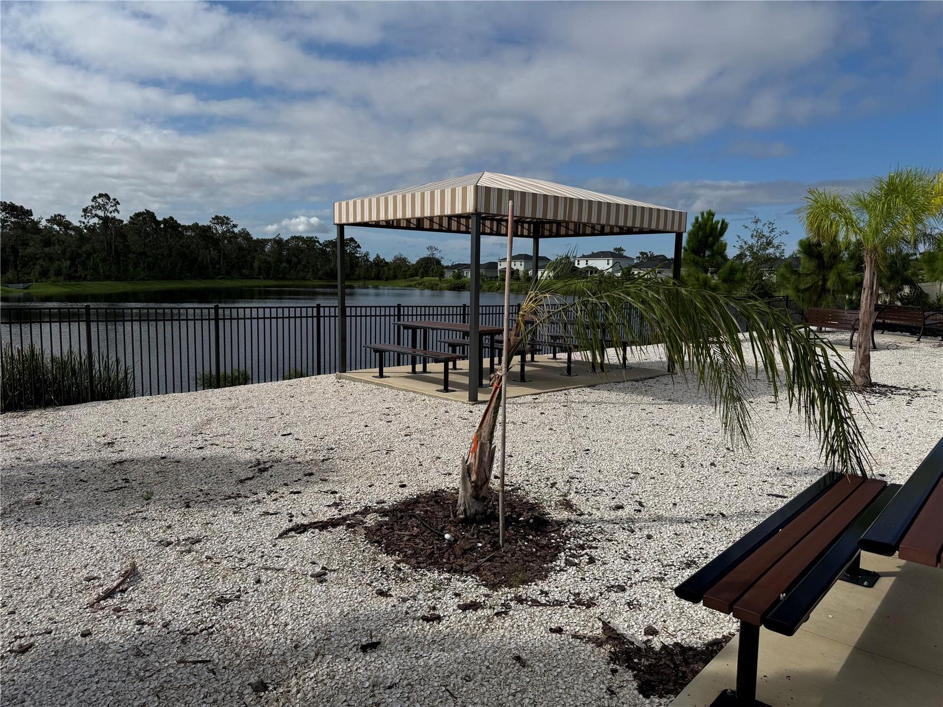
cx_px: 472
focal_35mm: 24
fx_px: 654
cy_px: 354
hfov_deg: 71.6
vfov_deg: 56.8
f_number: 1.78
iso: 80
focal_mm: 6.76
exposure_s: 1/10417
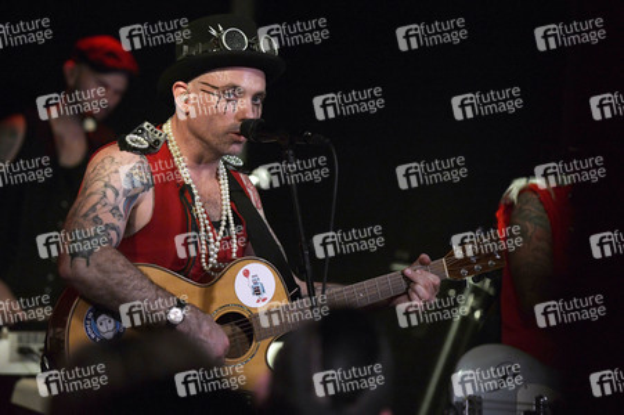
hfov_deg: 14.7
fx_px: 2425
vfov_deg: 9.8
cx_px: 312
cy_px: 208
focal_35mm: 140
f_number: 3.2
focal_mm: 140
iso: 3200
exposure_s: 1/160
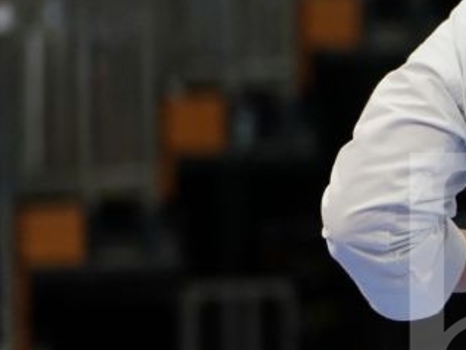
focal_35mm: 622
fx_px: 8377
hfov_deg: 3.2
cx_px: 1045
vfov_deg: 2.4
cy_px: 287
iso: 800
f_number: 2.8
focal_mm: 114
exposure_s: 1/500
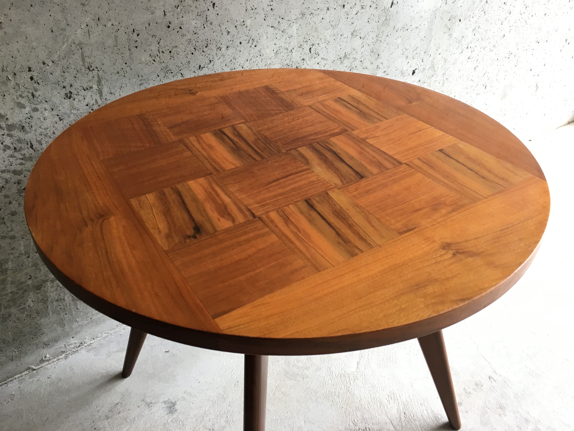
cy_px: 216
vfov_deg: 48.2
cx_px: 287
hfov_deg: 61.7
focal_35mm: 29
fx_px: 481
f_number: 2.2
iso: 50
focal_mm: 4.15
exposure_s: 1/33
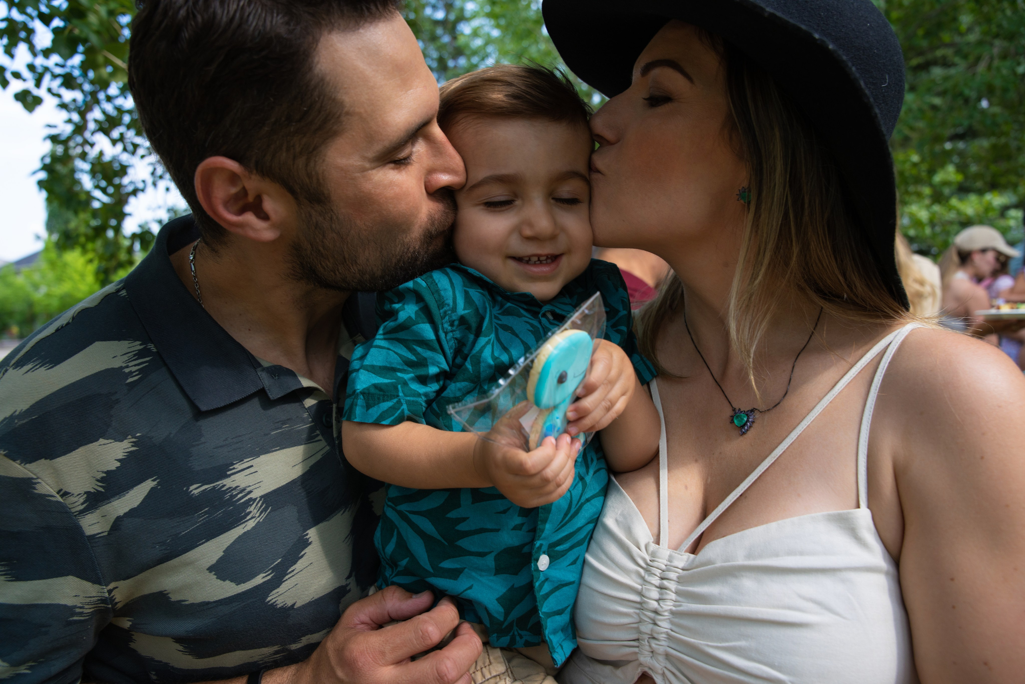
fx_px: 683
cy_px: 342
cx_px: 512
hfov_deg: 73.7
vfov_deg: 53.1
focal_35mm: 24
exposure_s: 1/250
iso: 200
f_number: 4.5
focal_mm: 24
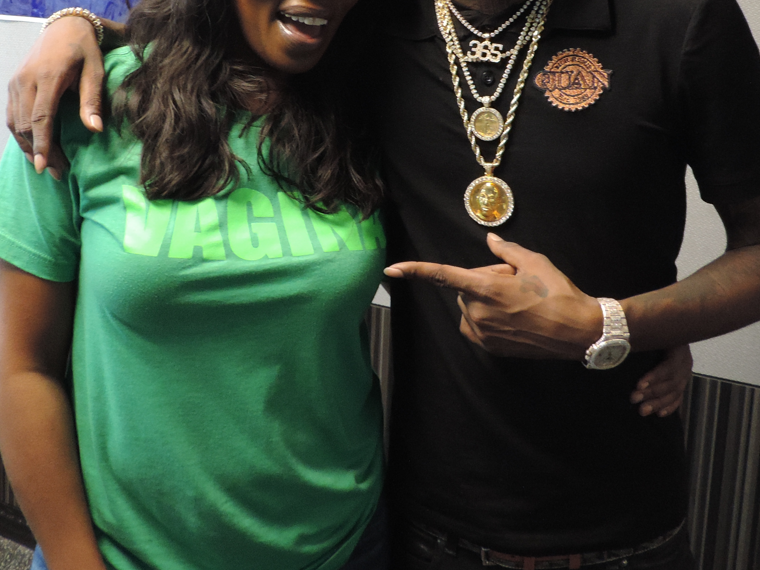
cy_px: 96
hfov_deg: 42.0
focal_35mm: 45
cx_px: 339
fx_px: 988
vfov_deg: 31.2
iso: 400
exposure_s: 1/20
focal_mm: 4.3
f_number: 3
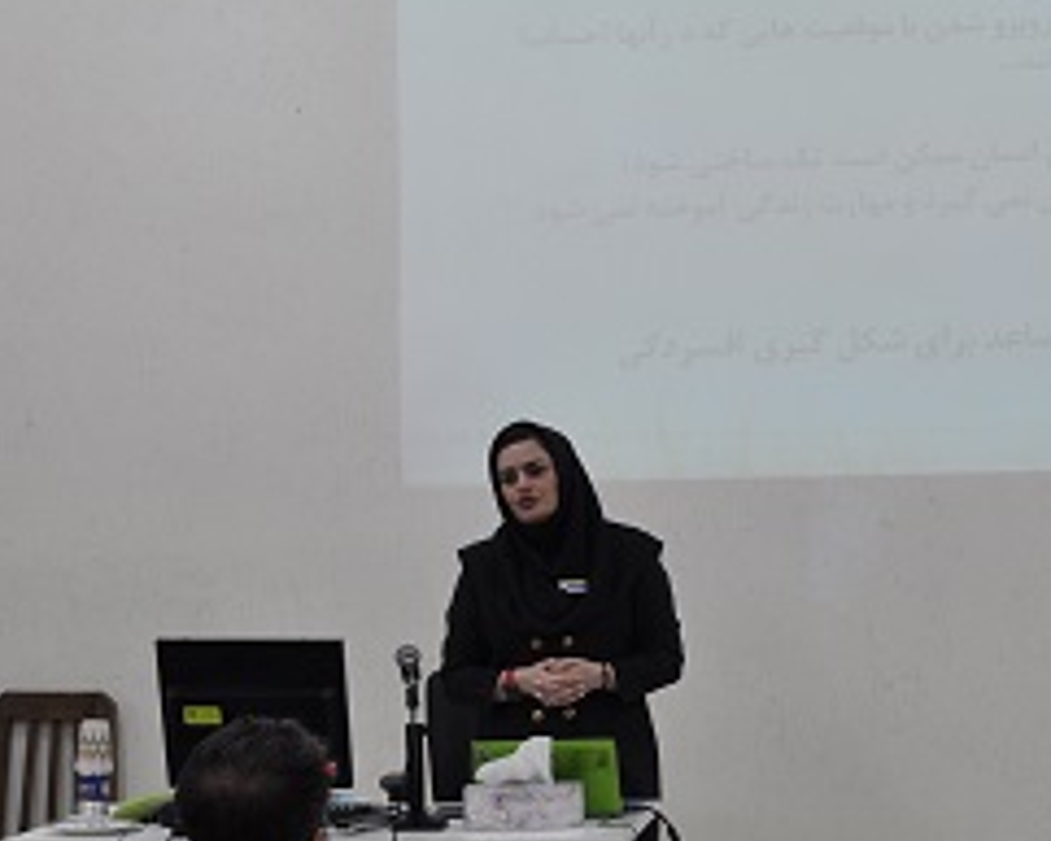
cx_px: 746
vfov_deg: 16.6
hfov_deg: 20.7
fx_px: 2863
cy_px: 638
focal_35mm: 92
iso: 360
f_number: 5.6
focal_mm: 31
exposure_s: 1/30
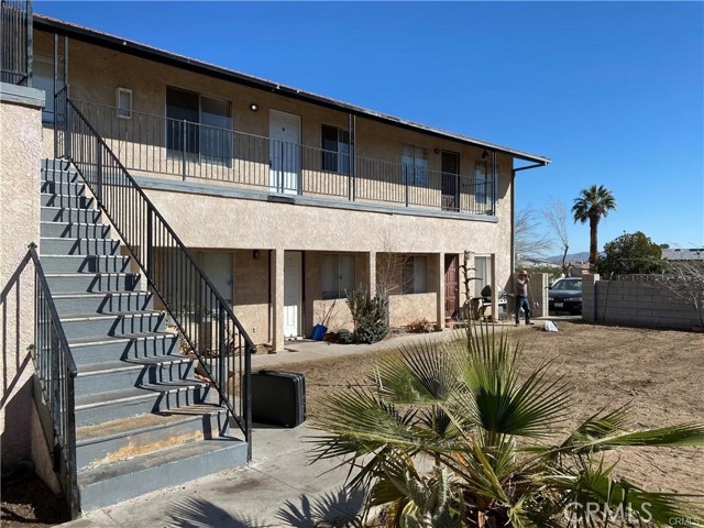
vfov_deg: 53.1
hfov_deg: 67.3
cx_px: 352
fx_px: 529
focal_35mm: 26
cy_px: 264
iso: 32
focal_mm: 4.25
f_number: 1.8
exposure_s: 1/3861
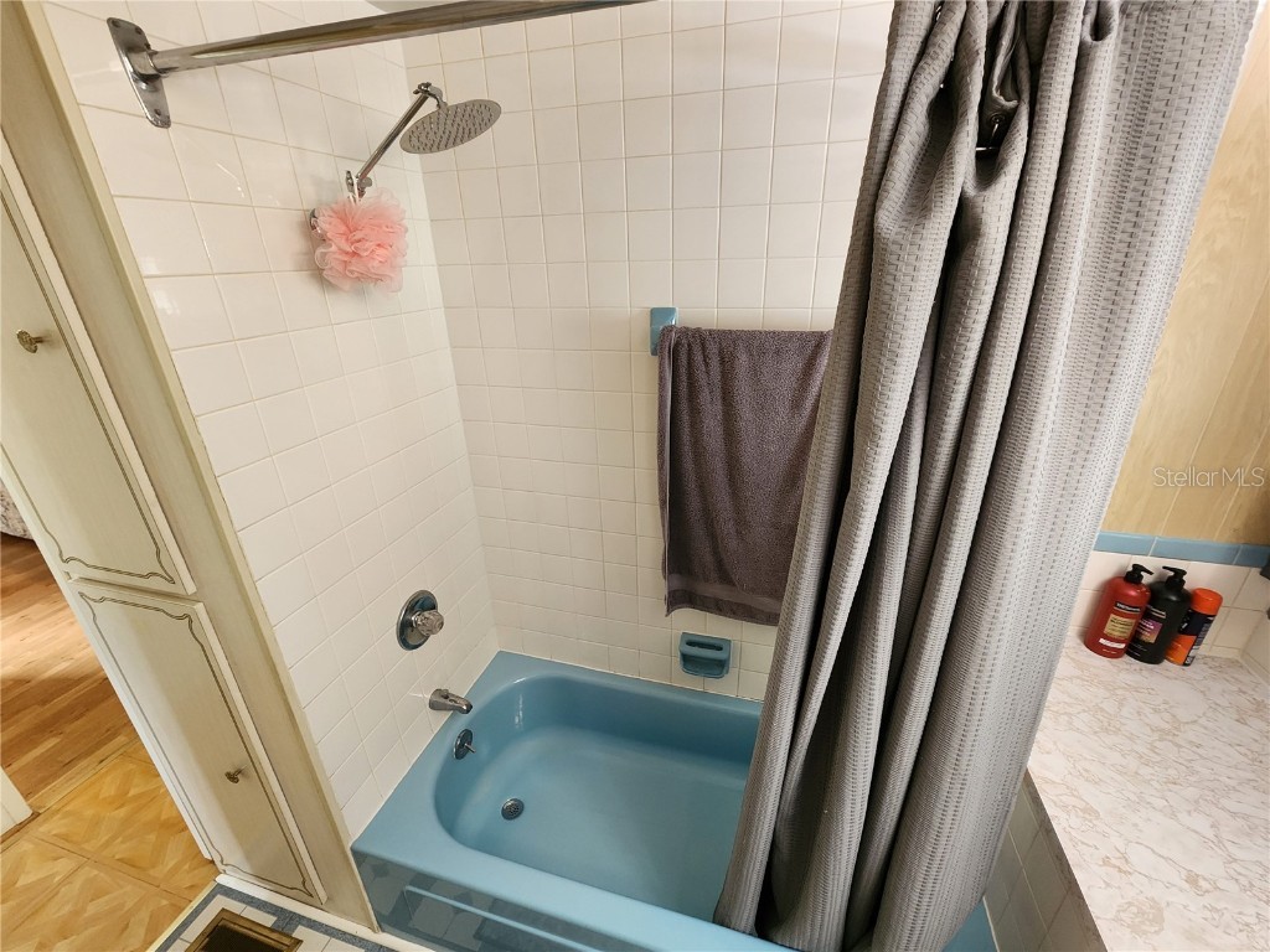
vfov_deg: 89.9
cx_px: 635
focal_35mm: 13
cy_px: 476
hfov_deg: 106.2
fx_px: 477
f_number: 2.2
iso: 320
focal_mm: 2.2
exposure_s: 1/40
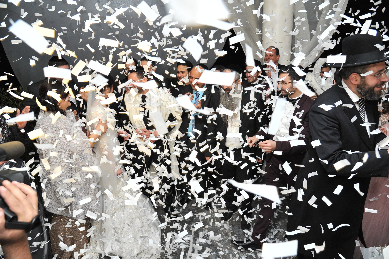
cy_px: 130
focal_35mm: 24
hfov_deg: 73.8
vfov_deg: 53.1
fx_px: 259
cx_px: 194
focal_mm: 24
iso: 1600
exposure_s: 1/125
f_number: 5.6
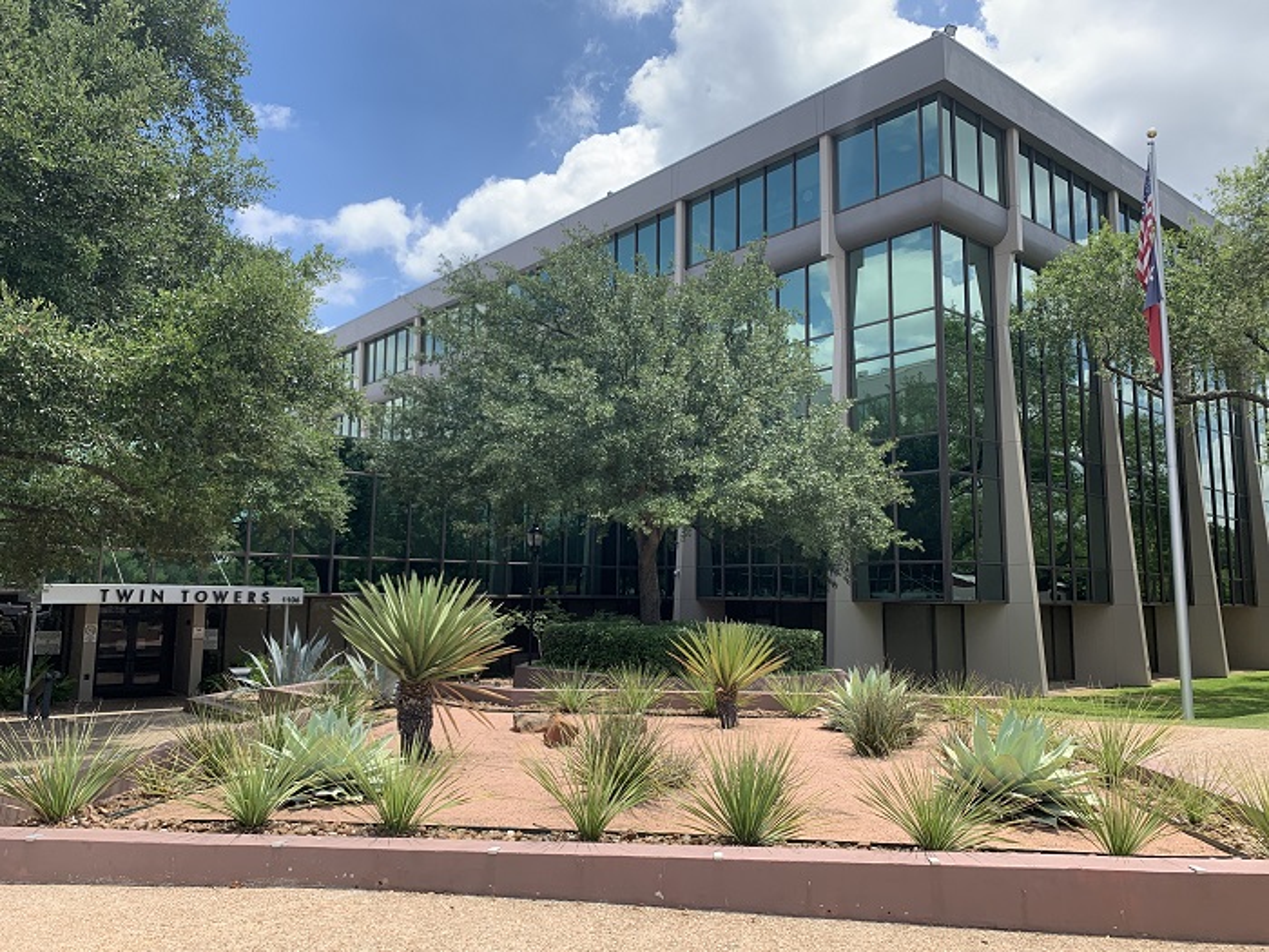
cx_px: 634
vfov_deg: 53.1
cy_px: 476
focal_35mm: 26
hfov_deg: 67.3
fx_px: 953
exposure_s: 1/1088
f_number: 1.8
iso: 25
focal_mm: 4.25
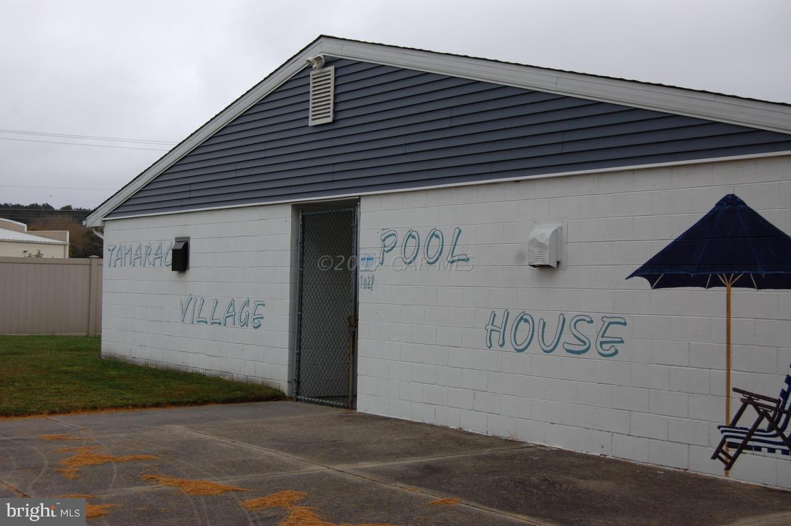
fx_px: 1120
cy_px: 263
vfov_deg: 26.4
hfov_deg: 38.9
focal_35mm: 51
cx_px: 396
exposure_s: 1/200
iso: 200
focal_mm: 34
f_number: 7.1
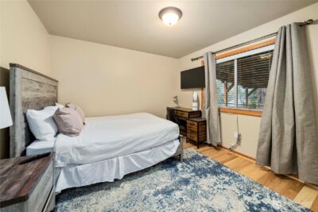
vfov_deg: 85.5
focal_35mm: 13
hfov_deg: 108.3
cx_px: 159
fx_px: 115
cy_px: 106
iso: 1000
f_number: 7.1
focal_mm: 13
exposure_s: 1/60
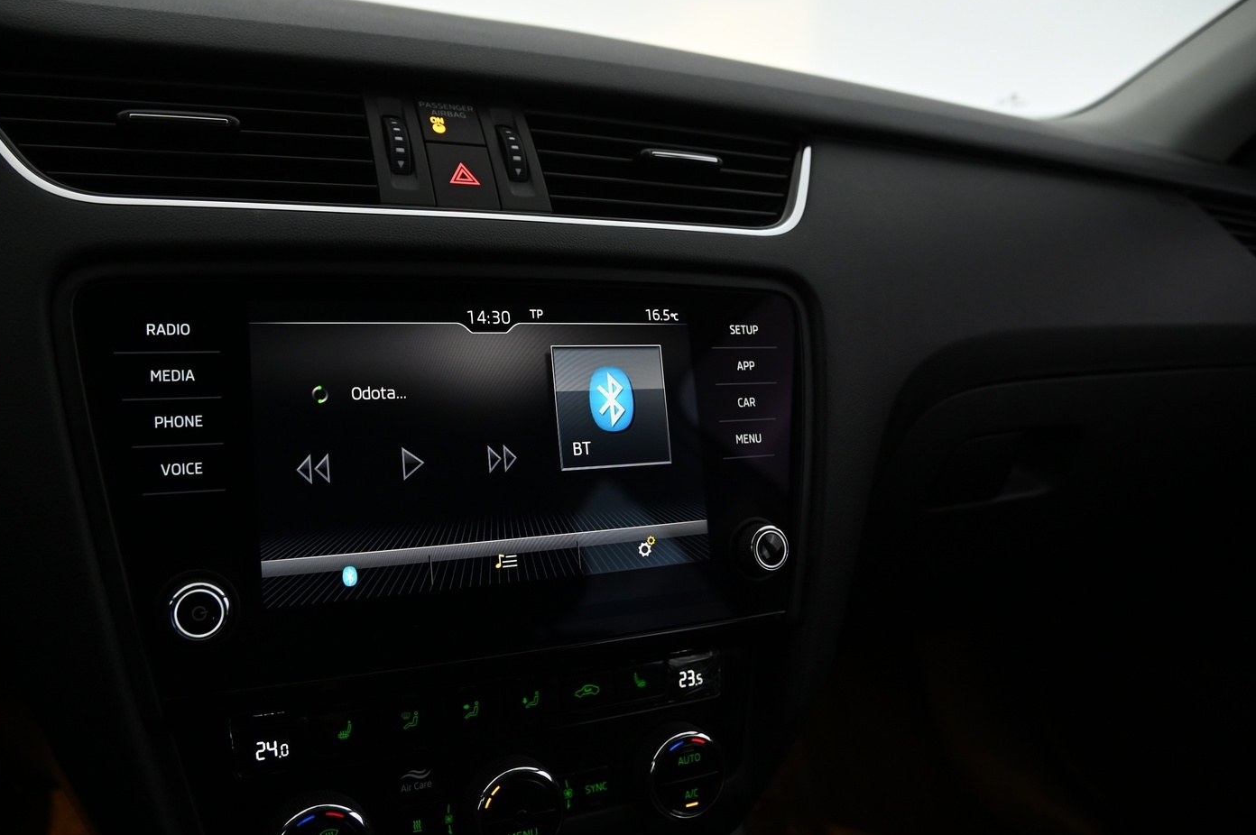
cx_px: 604
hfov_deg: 65.5
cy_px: 396
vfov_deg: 46.3
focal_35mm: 28
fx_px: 976
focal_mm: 24
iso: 1250
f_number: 4
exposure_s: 1/60
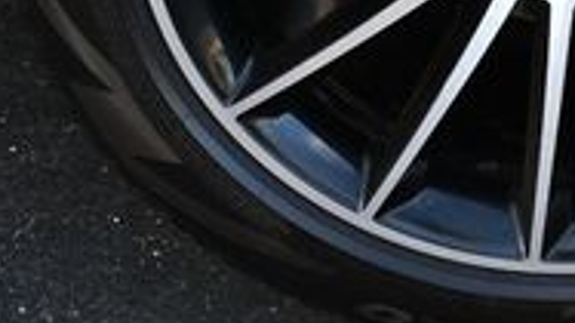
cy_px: -191
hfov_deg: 16.3
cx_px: 575
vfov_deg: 9.1
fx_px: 1966
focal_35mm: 129
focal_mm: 18
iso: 400
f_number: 5.6
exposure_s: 1/250
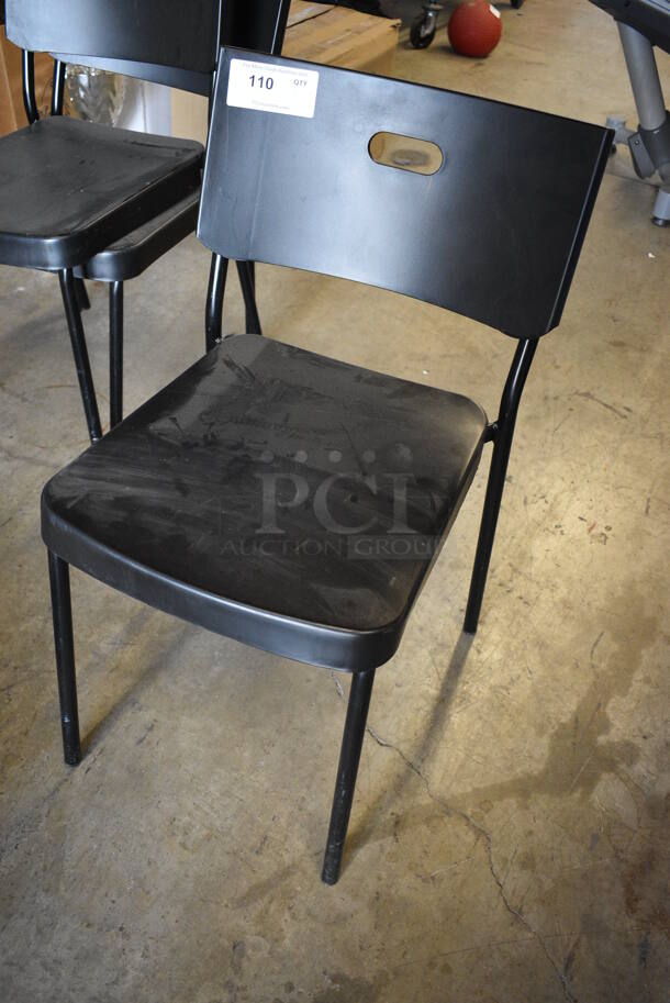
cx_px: 335
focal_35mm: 33
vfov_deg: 57.2
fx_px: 920
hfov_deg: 40.0
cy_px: 502
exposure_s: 1/125
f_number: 3.8
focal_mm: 22
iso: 2200
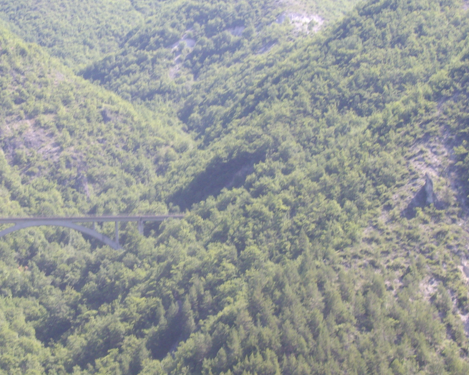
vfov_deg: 16.2
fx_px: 1319
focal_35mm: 95
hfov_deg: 20.1
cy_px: 188
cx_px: 142
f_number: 3.4
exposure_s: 1/250
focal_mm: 9.2
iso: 80
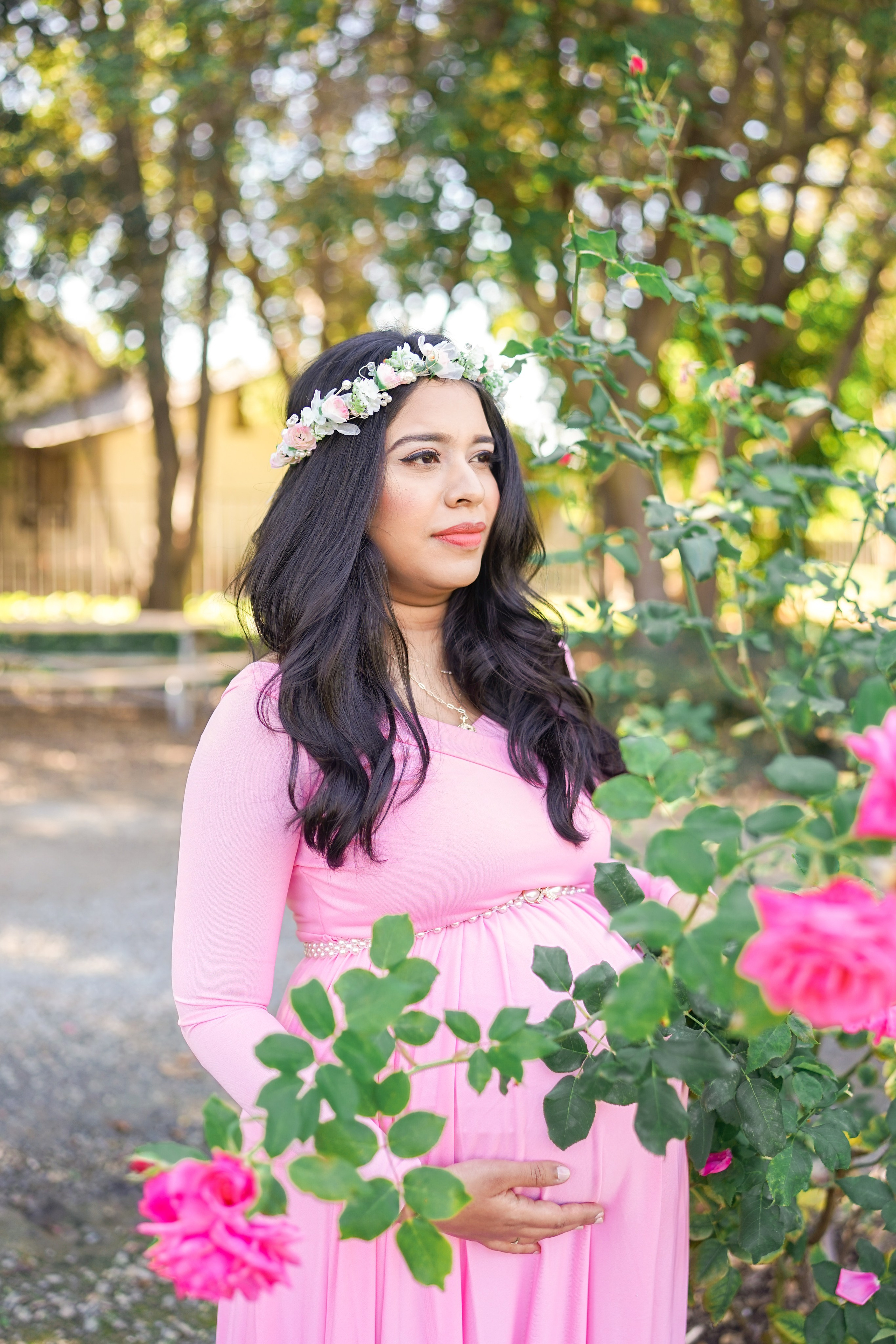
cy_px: 672
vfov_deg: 54.4
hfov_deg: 37.9
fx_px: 1307
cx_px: 448
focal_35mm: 35
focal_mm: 35
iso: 100
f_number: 1.7
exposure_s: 1/250
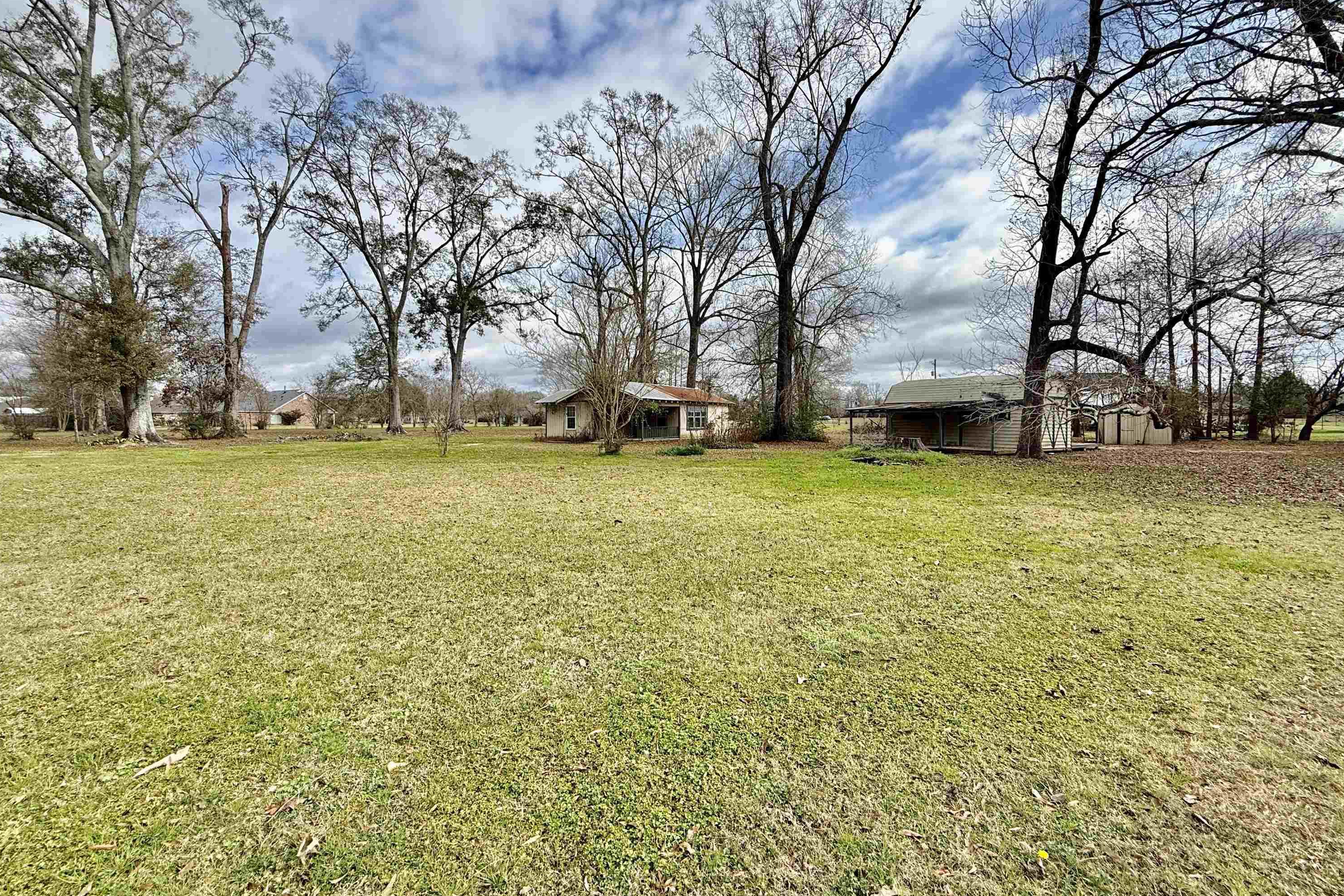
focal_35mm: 15
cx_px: 680
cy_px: 422
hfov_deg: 100.4
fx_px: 560
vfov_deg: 77.3
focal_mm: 2.22
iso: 50
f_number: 2.2
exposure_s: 1/1368
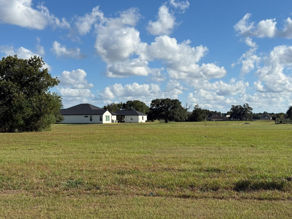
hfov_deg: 39.7
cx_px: 146
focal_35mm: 48
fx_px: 405
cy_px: 110
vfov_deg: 30.3
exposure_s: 1/6536
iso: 64
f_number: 1.78
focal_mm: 6.76
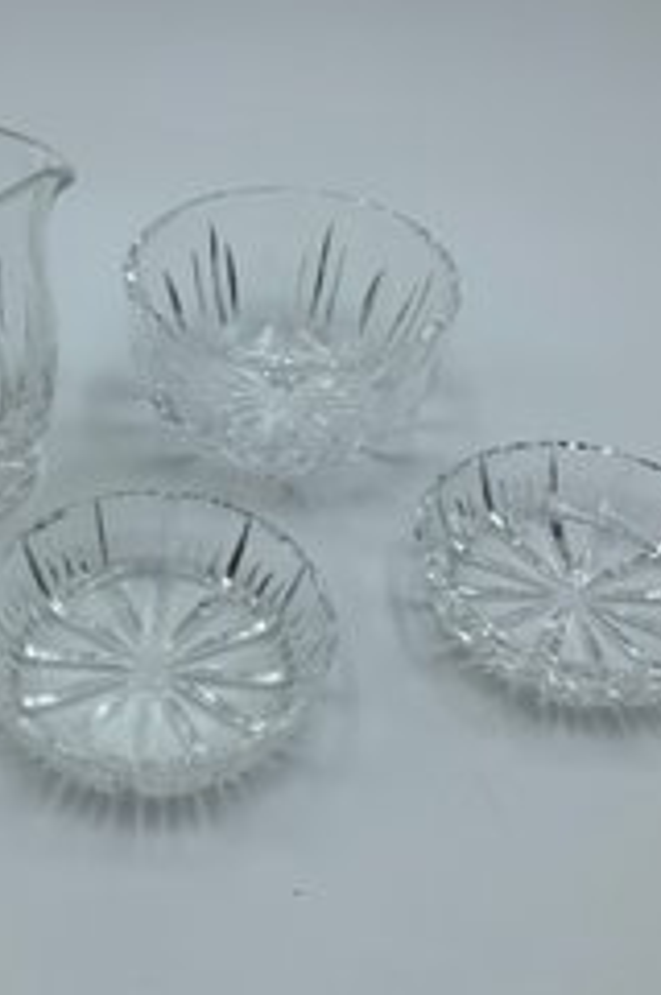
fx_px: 1188
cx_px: 209
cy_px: 477
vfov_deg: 45.5
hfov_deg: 30.8
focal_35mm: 43
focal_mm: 3
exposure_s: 1/728
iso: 16
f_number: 1.8
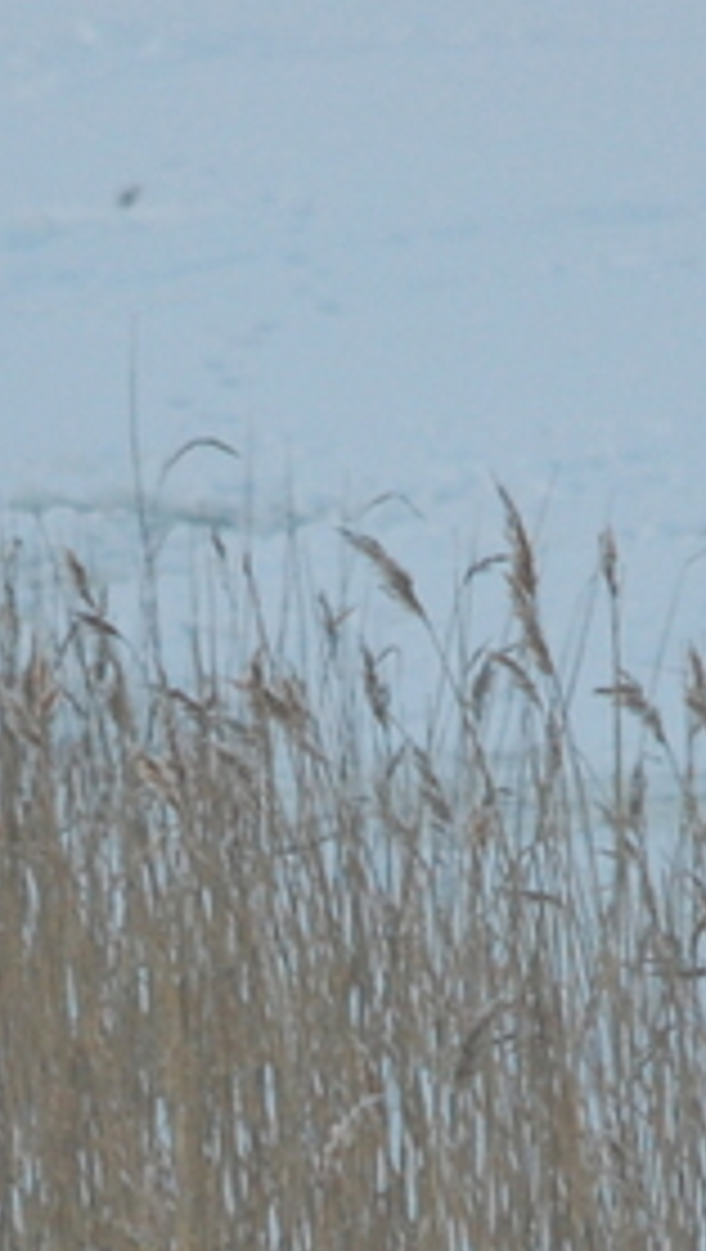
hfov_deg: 0.4
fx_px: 95824
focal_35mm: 2888
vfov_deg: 0.7
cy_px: 1330
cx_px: 202
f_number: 6.3
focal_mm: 500
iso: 800
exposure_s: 1/320
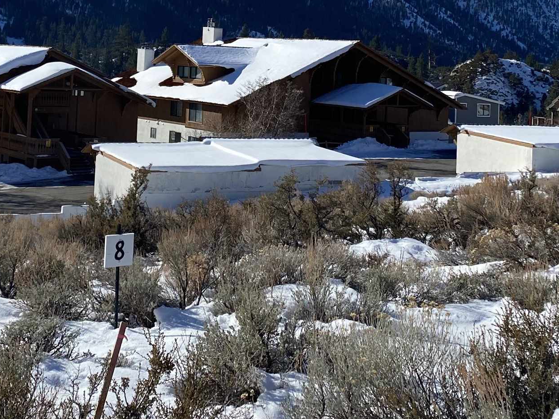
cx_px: 216
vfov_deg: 22.2
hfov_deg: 30.2
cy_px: 21
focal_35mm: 64
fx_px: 1034
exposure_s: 1/3846
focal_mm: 4.25
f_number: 1.8
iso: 32
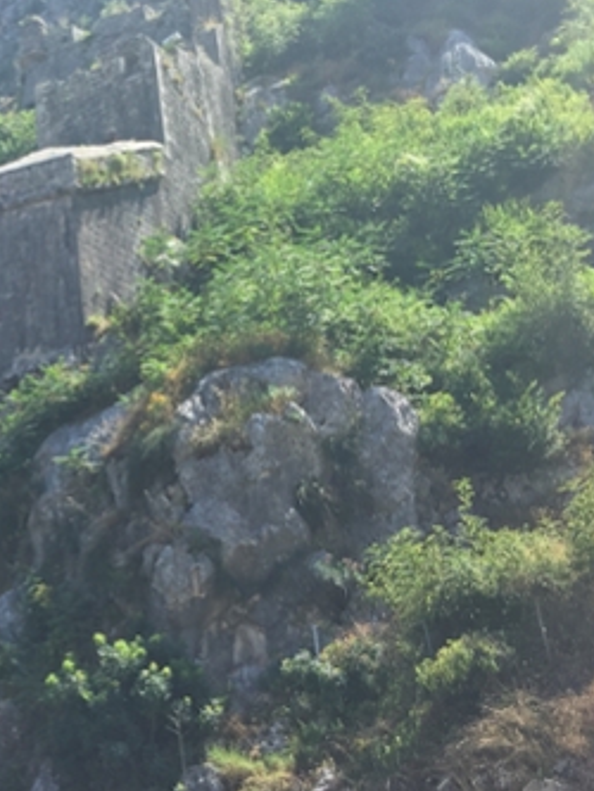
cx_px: -6
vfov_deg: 31.6
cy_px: 354
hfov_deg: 23.0
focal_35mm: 61
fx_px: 1395
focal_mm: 4.15
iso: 32
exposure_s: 1/842
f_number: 2.2
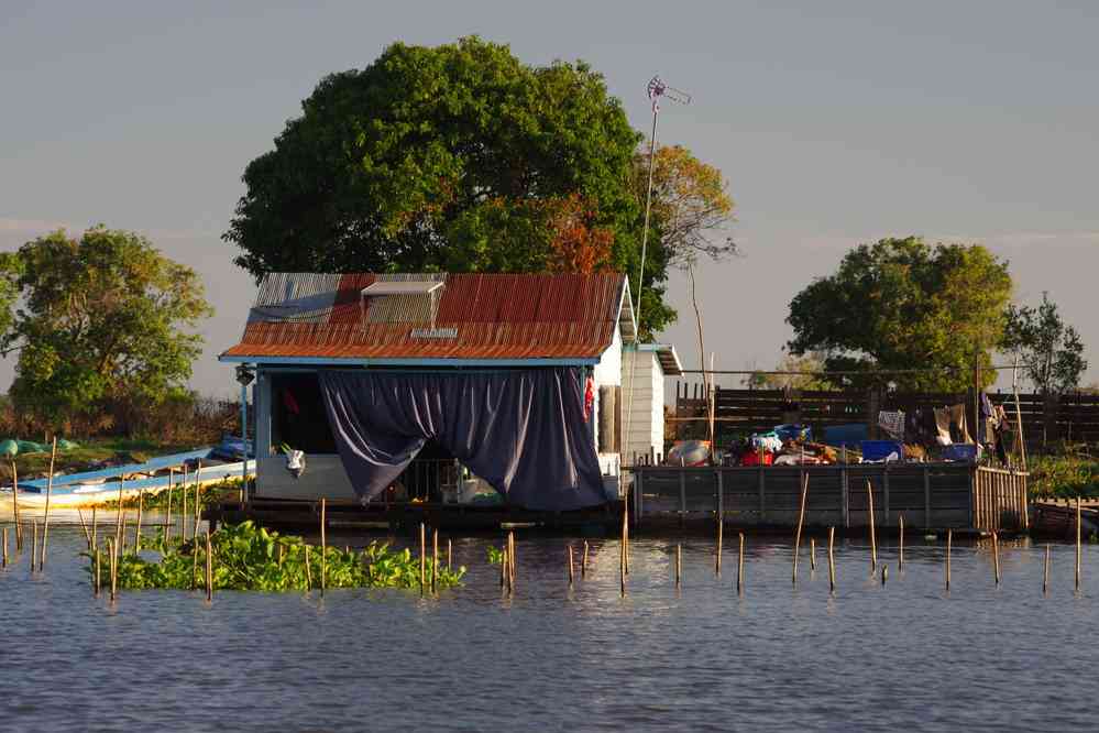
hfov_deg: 11.4
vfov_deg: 7.6
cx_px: 550
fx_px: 5495
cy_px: 366
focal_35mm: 180
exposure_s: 1/200
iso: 400
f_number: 7.1
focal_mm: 120
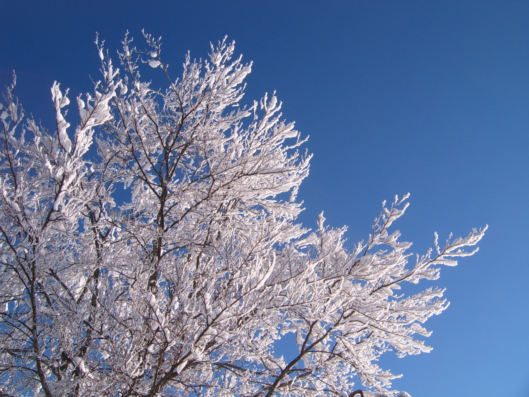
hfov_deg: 50.1
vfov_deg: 38.7
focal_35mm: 37
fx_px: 565
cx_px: 264
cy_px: 198
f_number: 6
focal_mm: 6.2
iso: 63
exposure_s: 1/500
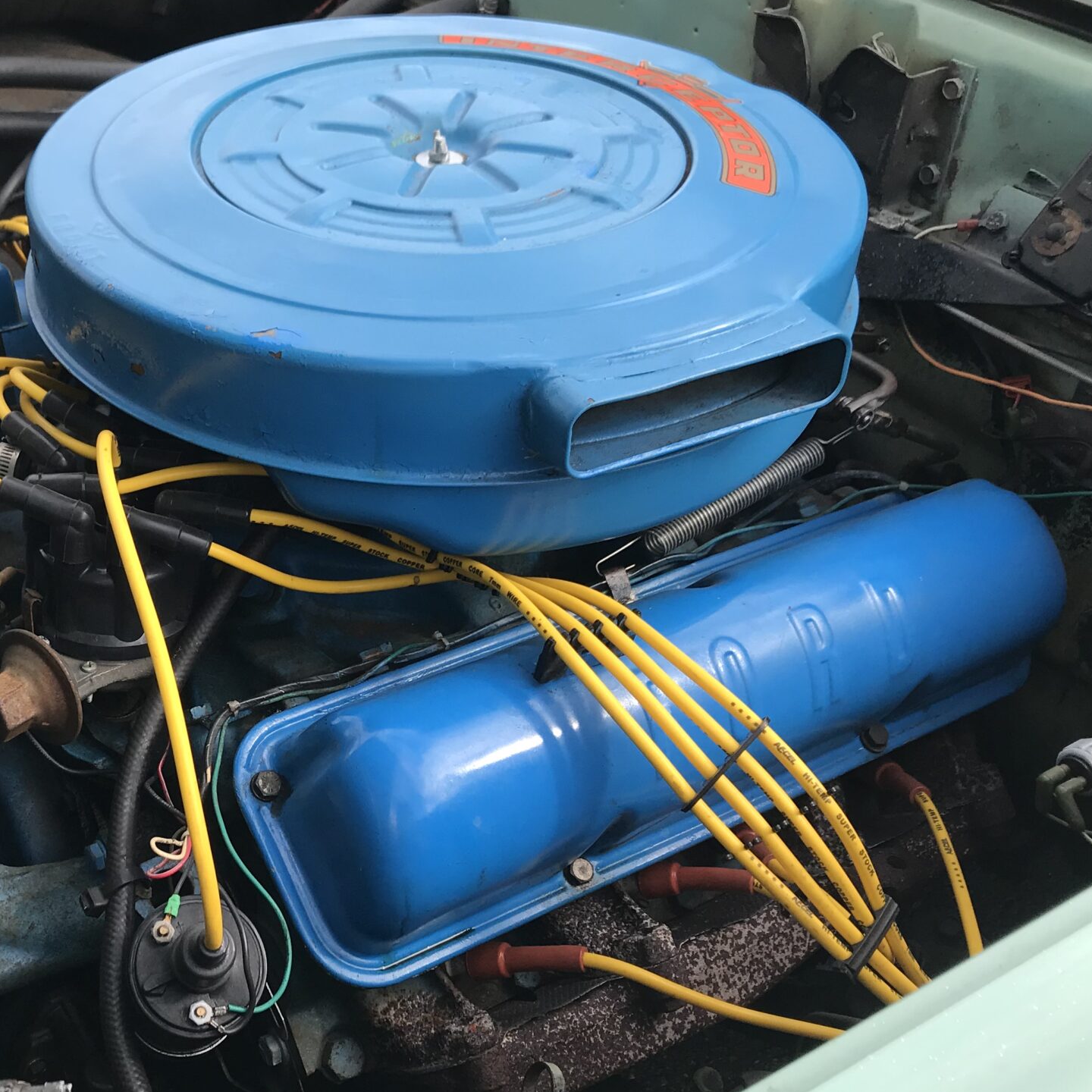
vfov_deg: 38.3
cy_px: 623
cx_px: 254
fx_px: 1570
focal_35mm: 44
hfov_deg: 37.3
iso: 20
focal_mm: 3.99
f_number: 1.8
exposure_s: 1/634
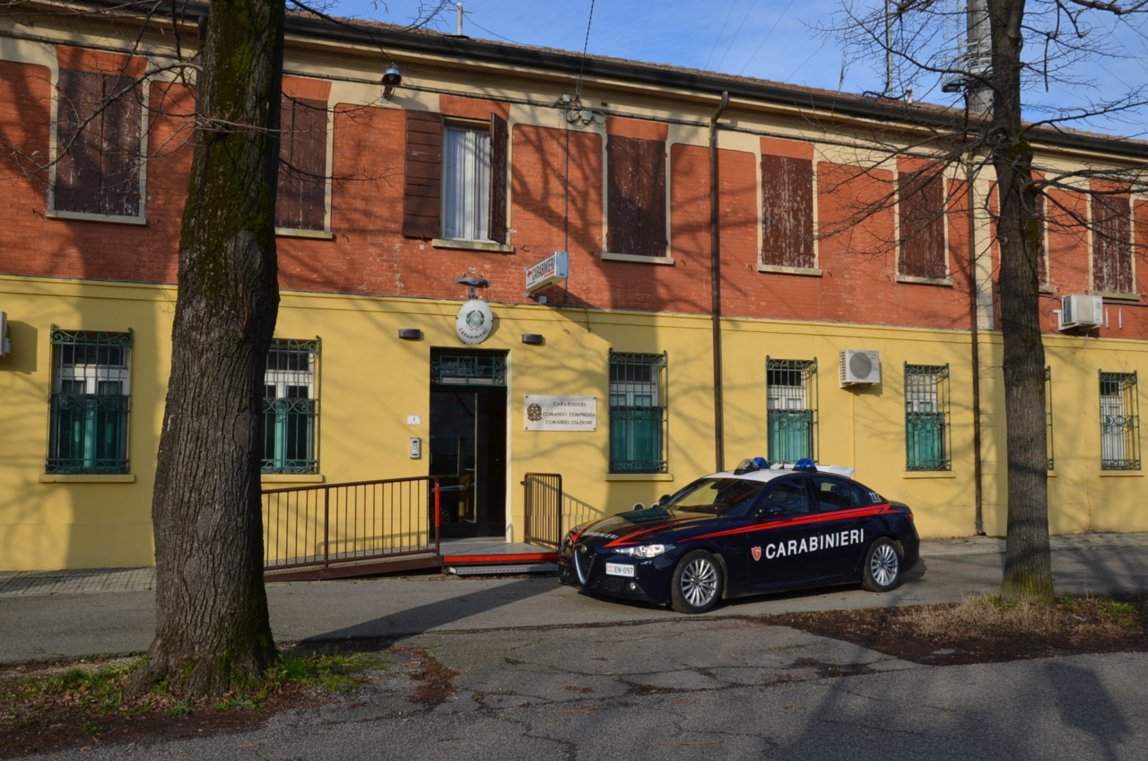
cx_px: 574
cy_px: 380
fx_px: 1002
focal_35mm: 32
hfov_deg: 59.6
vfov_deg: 41.5
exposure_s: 1/250
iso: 100
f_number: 8
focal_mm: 21
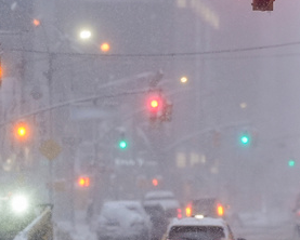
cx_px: 273
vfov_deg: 2.2
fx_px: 6166
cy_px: 68
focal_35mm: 694
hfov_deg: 2.8
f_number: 2.8
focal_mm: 200
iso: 800
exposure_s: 1/500
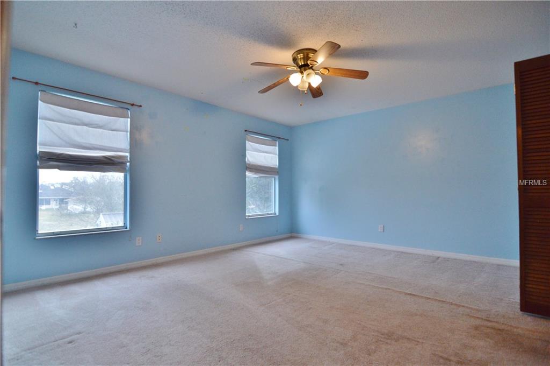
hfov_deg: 95.1
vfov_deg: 71.9
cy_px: 183
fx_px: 252
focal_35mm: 16
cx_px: 275
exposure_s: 1/200
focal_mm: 11
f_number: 2.8
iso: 800
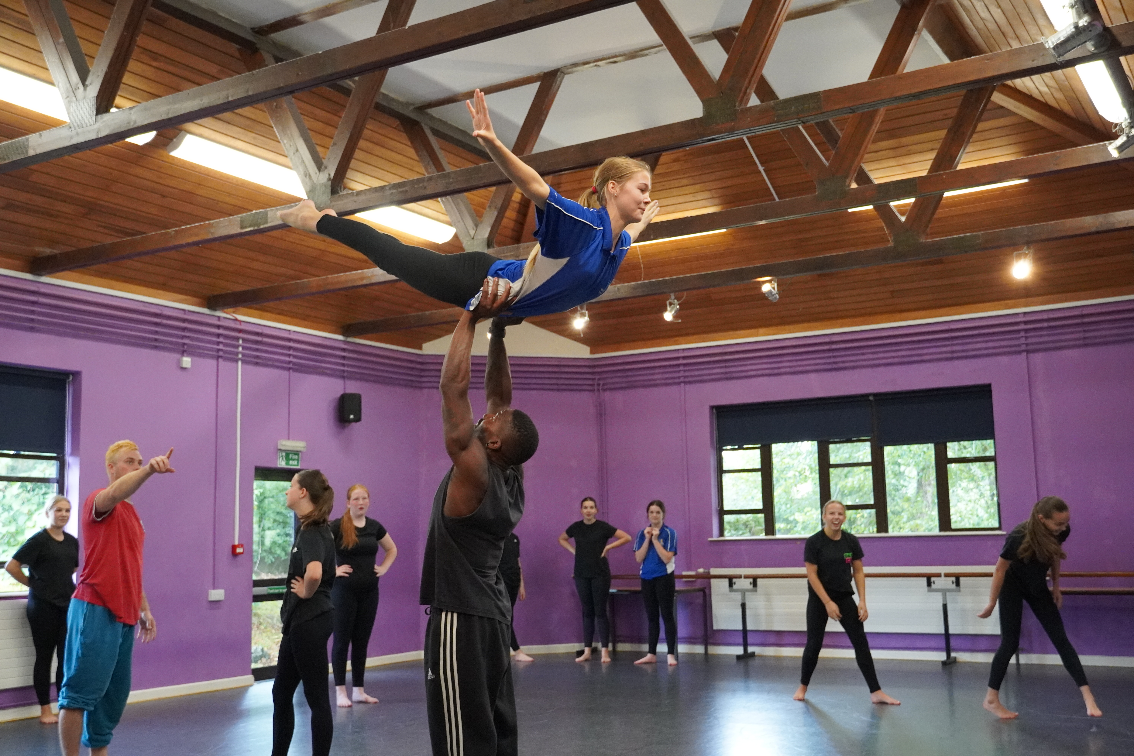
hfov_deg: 47.9
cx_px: 567
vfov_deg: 33.0
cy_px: 378
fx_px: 1276
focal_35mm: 40
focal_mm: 27
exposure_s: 1/160
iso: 4000
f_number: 4.5
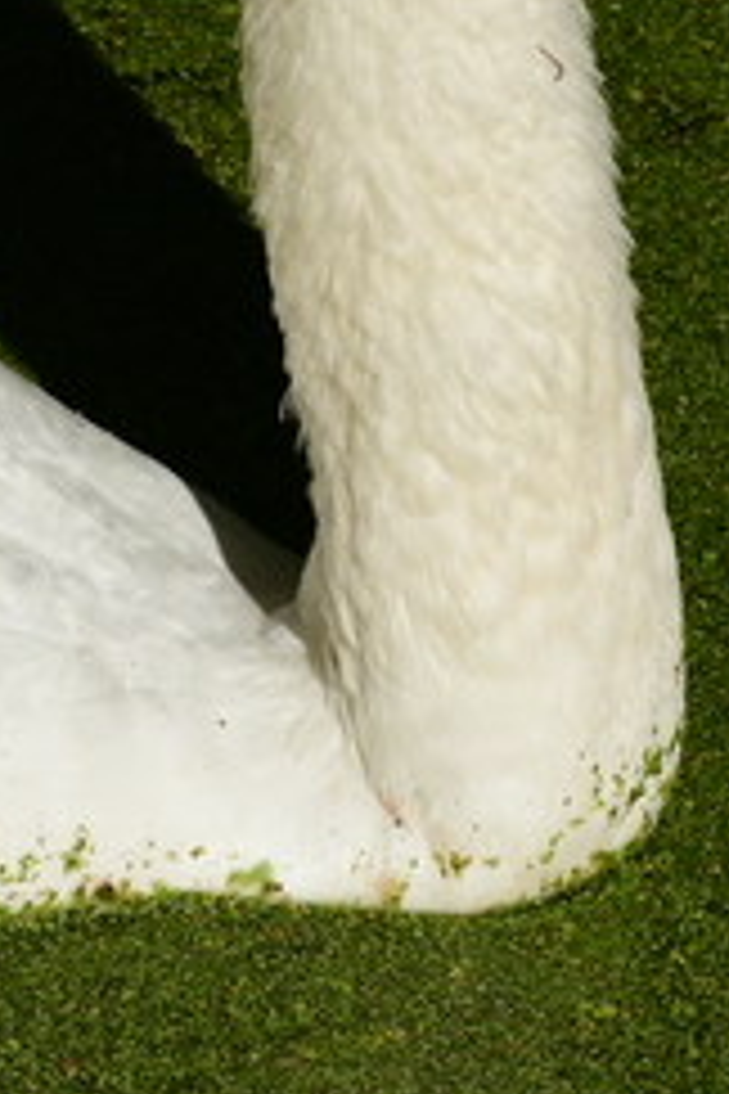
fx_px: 18132
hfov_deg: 2.3
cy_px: 54
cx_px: 410
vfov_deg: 3.5
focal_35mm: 597
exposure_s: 1/500
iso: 100
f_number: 9
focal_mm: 140
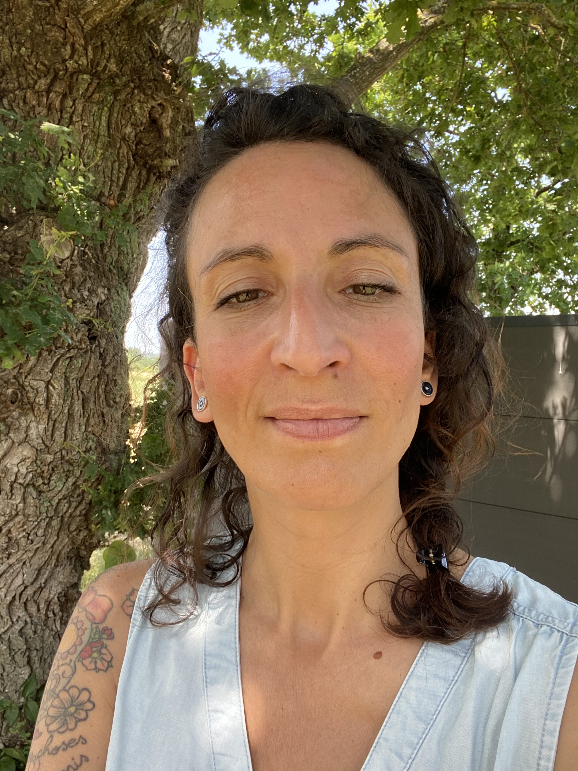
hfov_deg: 46.8
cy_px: 386
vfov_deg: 60.0
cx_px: 289
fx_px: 668
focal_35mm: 30
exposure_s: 1/122
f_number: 2.2
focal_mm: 2.71
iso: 32
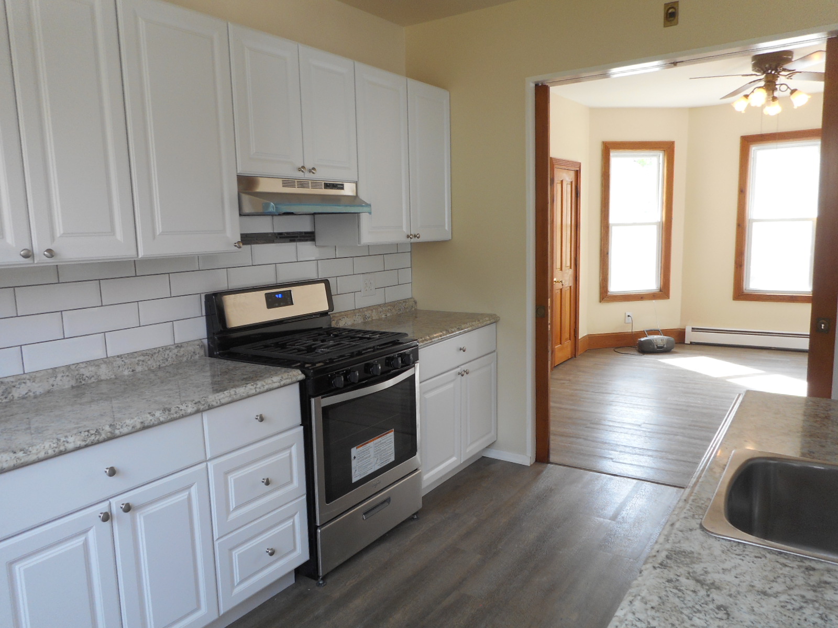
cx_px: 419
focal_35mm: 25
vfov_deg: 54.9
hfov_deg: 69.4
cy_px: 314
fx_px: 605
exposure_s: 1/30
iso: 100
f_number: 3.7
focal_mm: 4.5
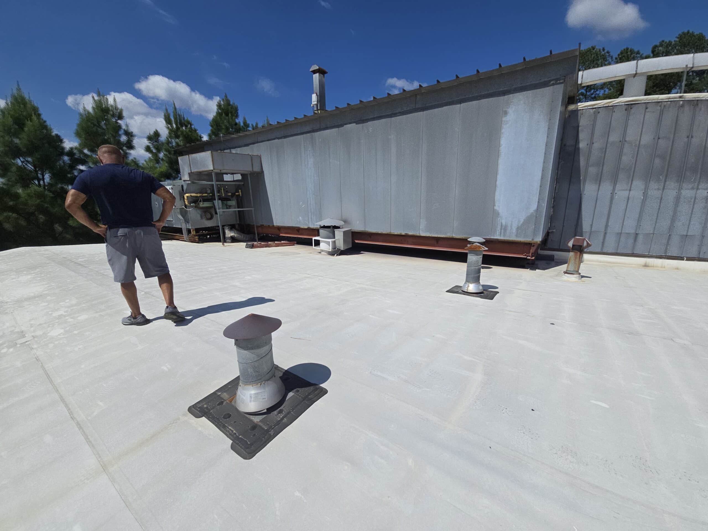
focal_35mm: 13
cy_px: 266
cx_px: 354
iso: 50
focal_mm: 2.2
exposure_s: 1/5343
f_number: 2.2
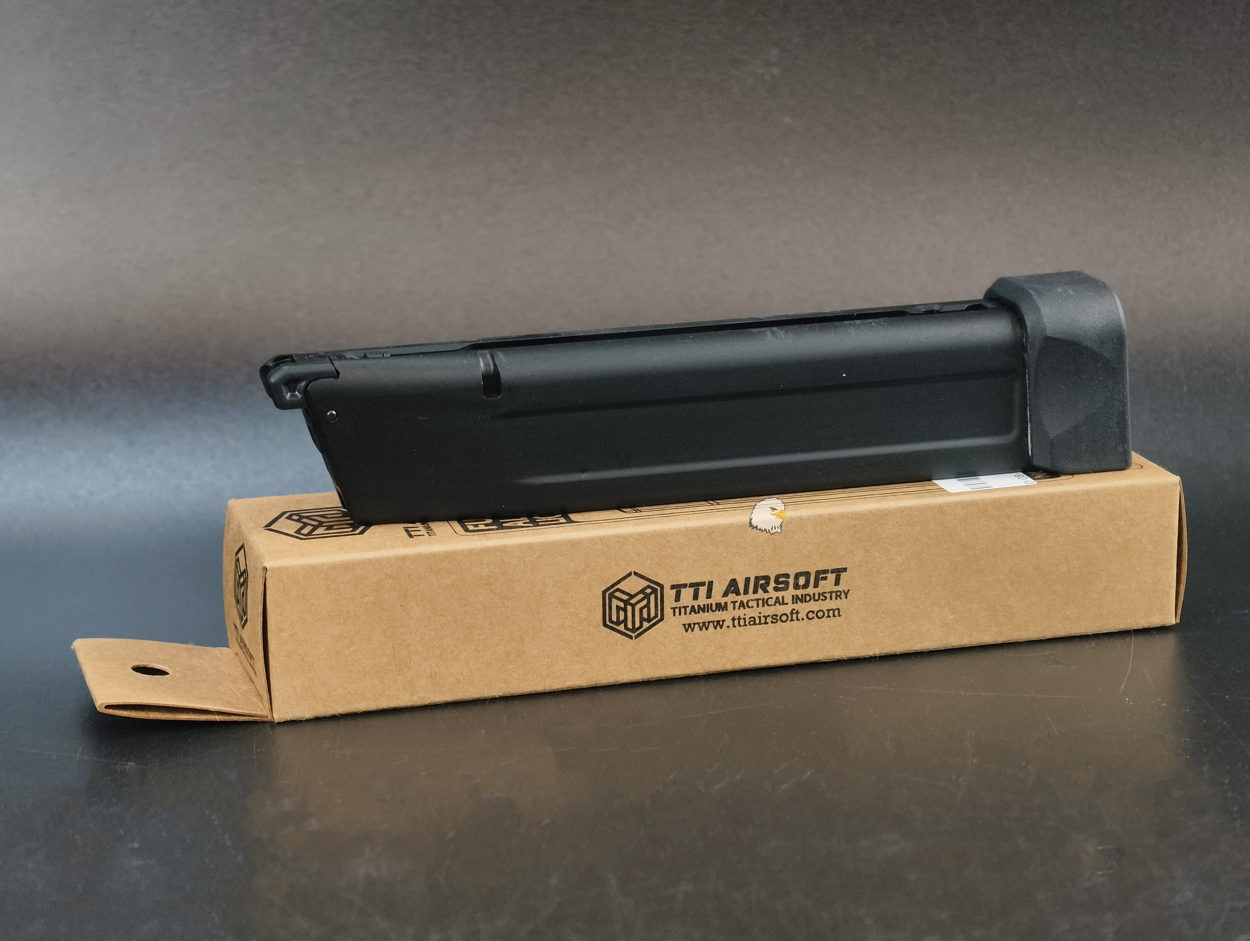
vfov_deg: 17.4
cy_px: 470
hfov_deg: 23.0
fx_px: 3074
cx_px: 625
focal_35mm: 85
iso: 1087
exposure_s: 1/24
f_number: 2.67
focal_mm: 22.48
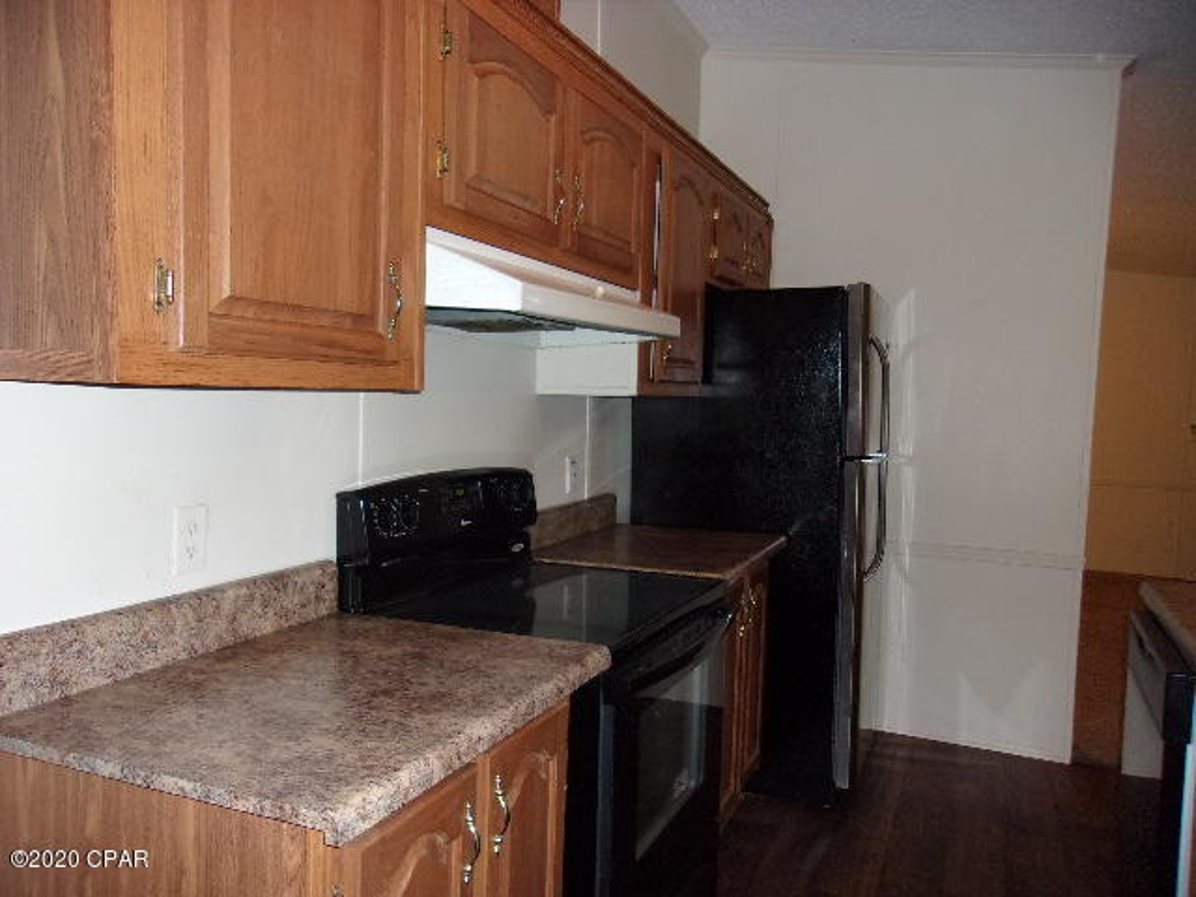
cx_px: 598
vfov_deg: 51.4
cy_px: 448
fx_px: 933
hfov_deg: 65.3
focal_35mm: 27
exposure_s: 1/34
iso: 200
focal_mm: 4.9
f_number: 3
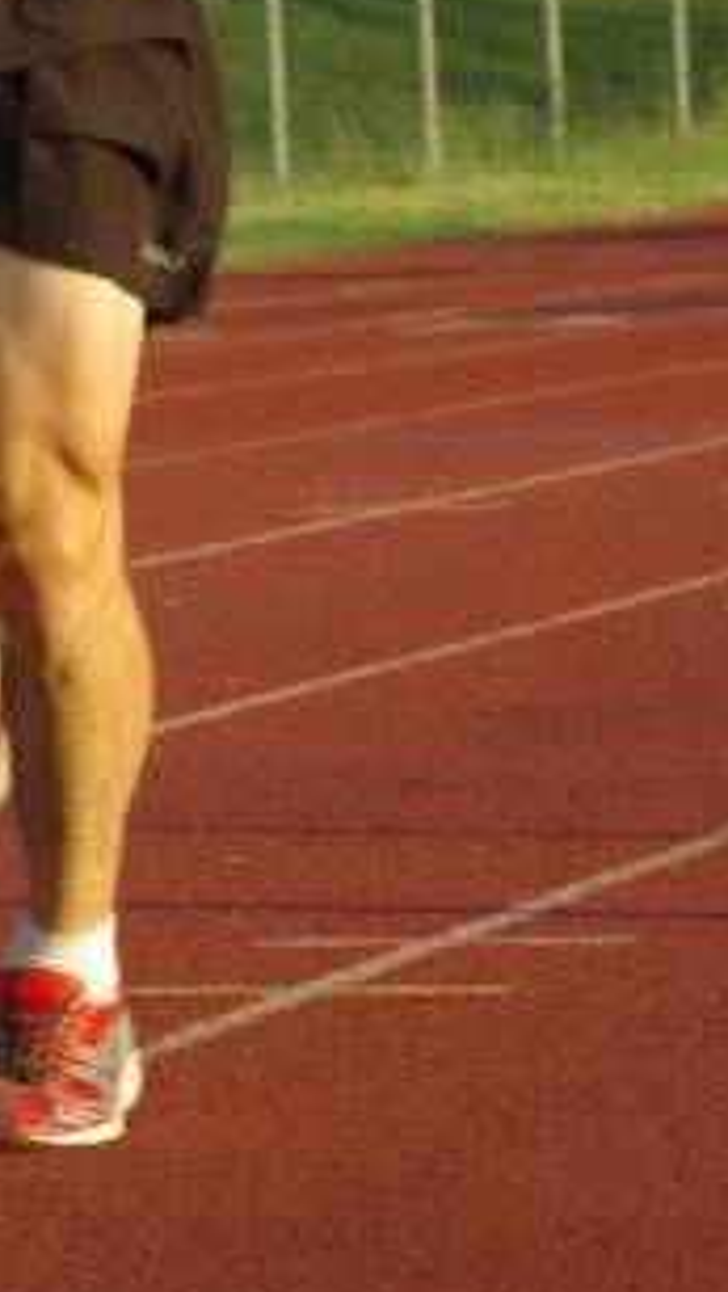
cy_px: -63
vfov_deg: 6.6
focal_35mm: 328
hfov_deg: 3.7
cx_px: -93
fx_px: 11241
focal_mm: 80
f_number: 6.7
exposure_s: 1/180
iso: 200
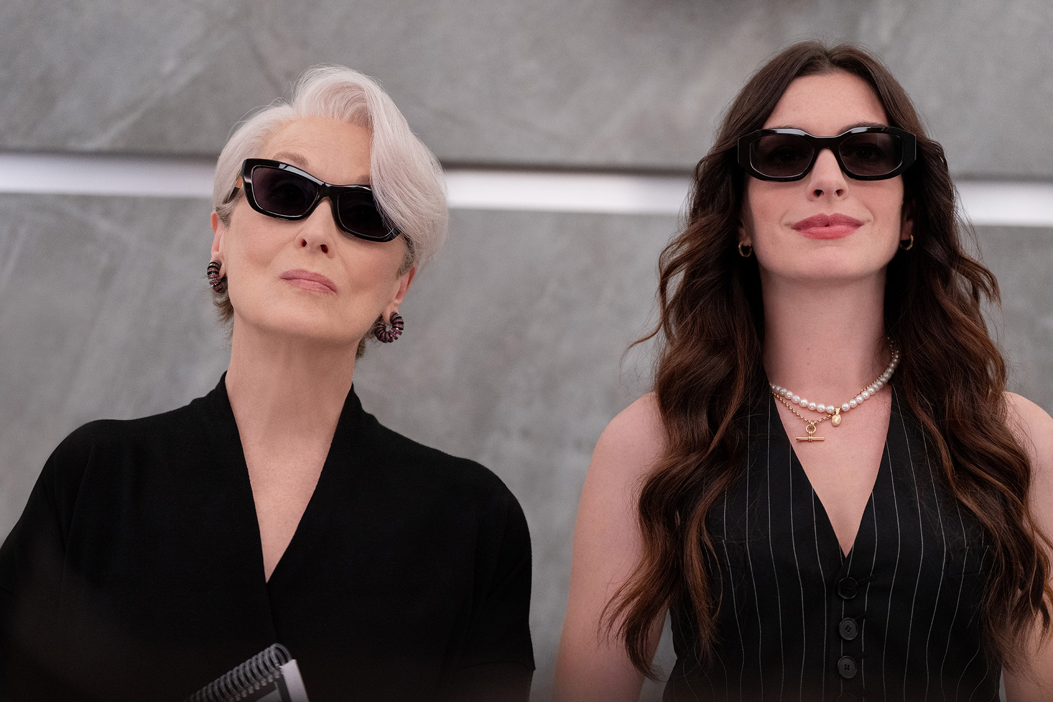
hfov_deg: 20.8
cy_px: 351
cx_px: 526
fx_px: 2866
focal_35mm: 98
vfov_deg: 14.0
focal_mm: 98
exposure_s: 1/320
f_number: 2.8
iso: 2500
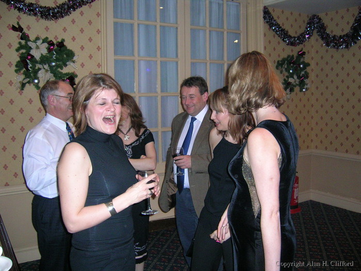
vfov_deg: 40.7
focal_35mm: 35
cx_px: 180
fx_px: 365
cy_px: 136
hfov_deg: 52.6
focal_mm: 5.4
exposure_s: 1/60
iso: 178
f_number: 2.8
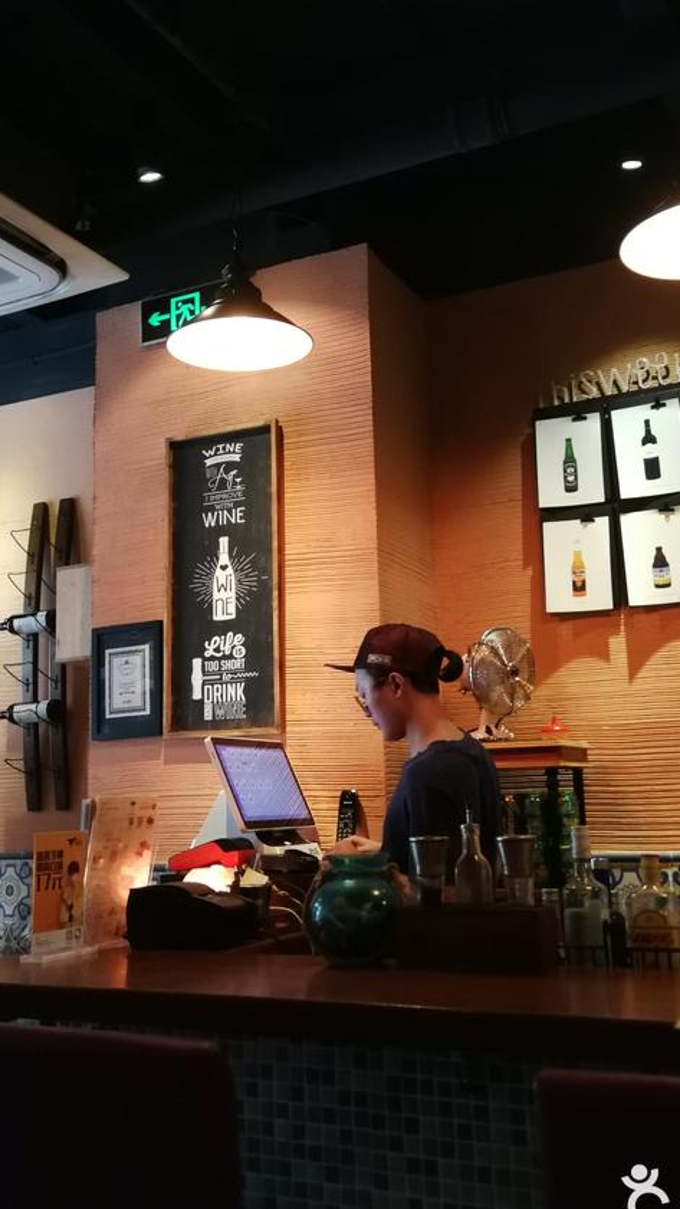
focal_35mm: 35
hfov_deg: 33.7
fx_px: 1122
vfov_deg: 56.6
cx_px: 334
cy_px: 557
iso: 500
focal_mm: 3.95
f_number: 4
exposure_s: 1/33.3
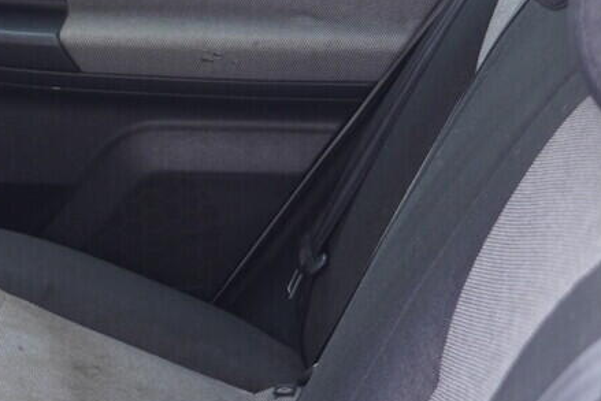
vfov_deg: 11.5
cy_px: 400
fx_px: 1970
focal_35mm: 118
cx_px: -126
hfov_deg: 16.6
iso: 320
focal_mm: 24
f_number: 2.8
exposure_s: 1/40
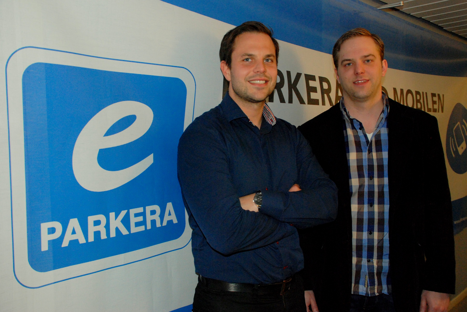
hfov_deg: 57.2
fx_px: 429
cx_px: 234
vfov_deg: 40.1
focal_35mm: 33
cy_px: 156
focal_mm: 22
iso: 1000
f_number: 5
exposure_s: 1/60
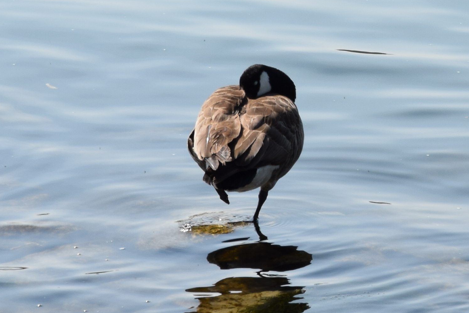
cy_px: 168
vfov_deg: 8.0
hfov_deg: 12.0
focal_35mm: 172
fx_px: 2235
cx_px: 254
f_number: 10
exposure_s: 1/400
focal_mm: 105
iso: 200
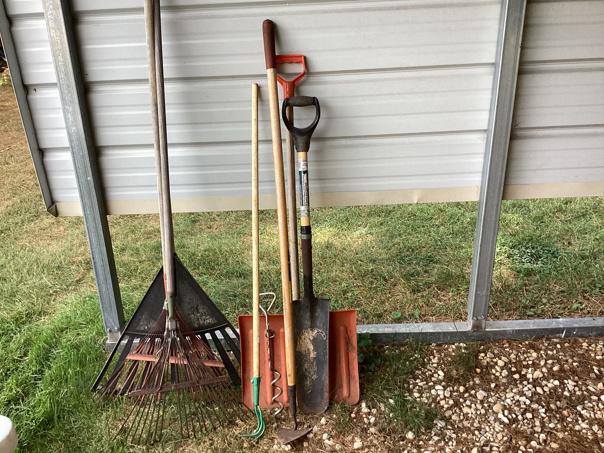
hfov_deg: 58.3
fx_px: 541
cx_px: 302
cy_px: 226
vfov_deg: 45.4
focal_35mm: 31
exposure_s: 1/120
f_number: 2.4
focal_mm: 3.3
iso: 40
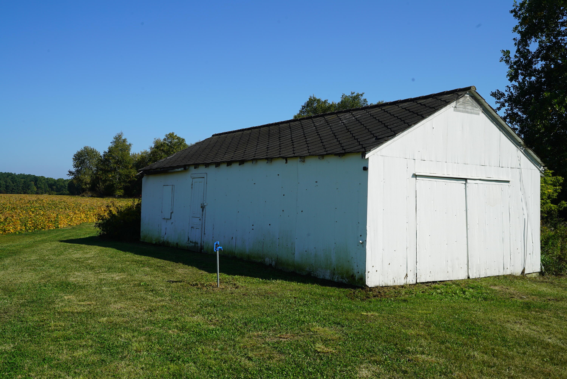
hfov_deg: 54.4
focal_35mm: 35
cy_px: 190
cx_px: 284
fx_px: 551
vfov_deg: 37.9
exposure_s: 1/100
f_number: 14
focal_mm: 35
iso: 100
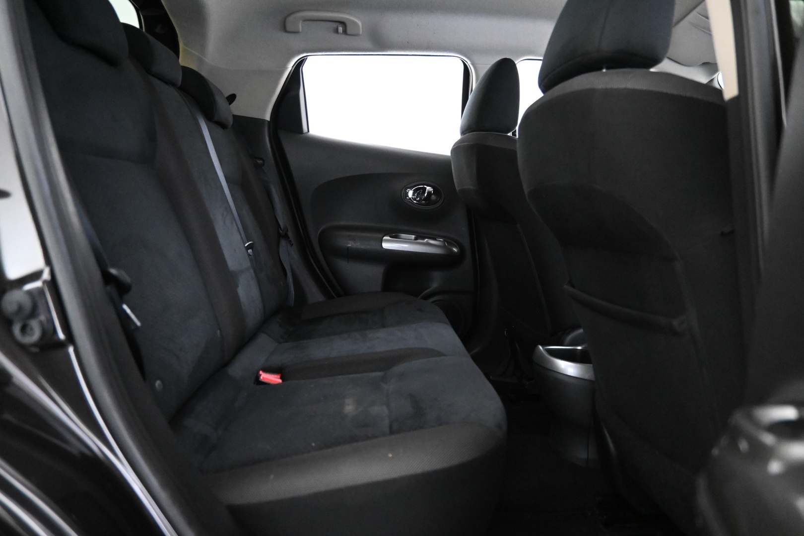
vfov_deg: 53.1
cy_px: 268
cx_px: 402
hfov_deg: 73.7
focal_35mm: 24
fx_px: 536
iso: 5600
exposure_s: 1/25
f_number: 3.5
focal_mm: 16
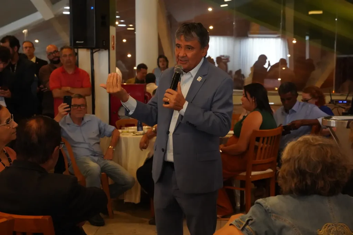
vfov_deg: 19.5
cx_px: 176
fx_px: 686
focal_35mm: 70
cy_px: 118
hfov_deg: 28.8
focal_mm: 70
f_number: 8
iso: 12800
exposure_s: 1/80
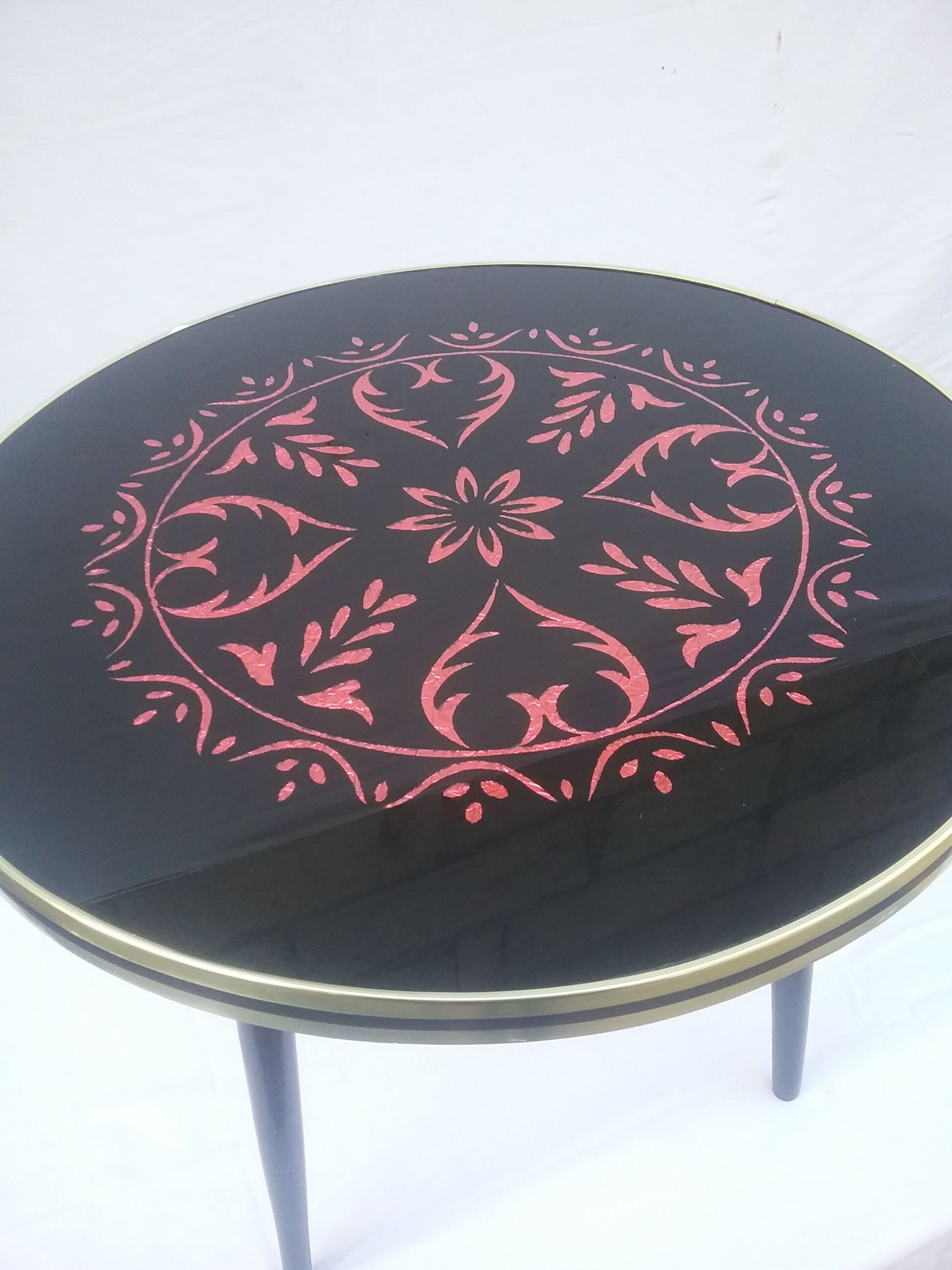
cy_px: 635
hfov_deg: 45.4
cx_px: 476
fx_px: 1137
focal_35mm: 31
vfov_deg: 58.4
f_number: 2.2
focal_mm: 3.3
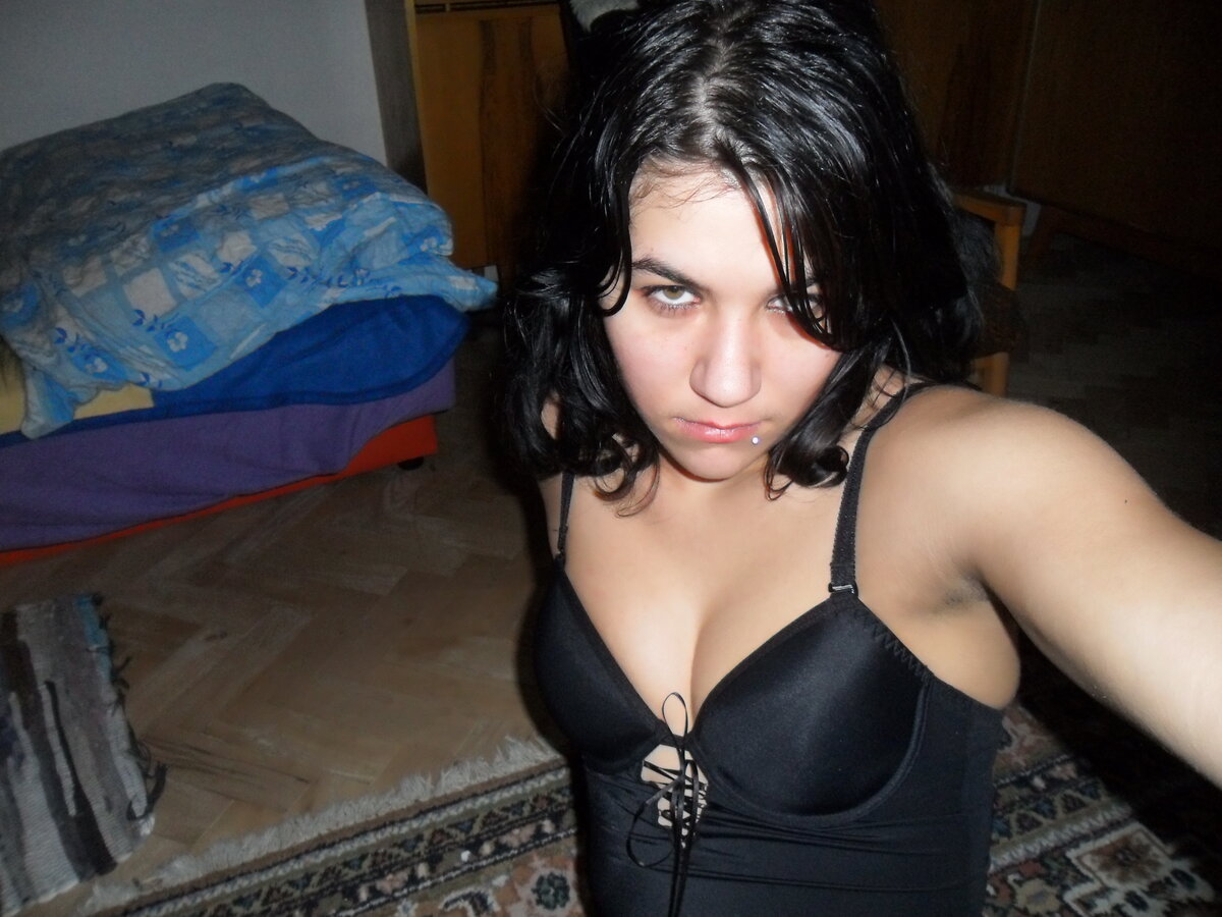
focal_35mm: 27
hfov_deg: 65.3
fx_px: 953
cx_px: 611
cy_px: 458
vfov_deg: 51.4
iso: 200
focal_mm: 4.9
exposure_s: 1/45
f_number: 8.9
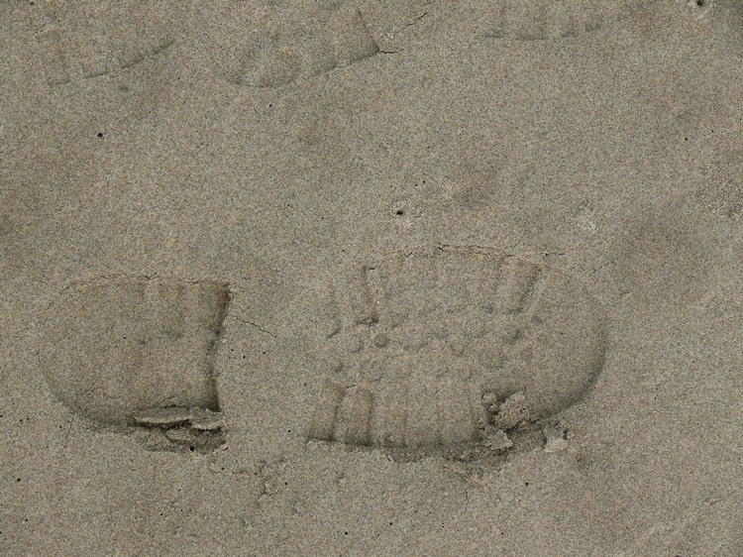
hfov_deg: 17.7
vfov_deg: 13.3
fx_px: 2382
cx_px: 372
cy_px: 278
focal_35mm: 111
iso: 100
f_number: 5
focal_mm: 23.5
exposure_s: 1/250
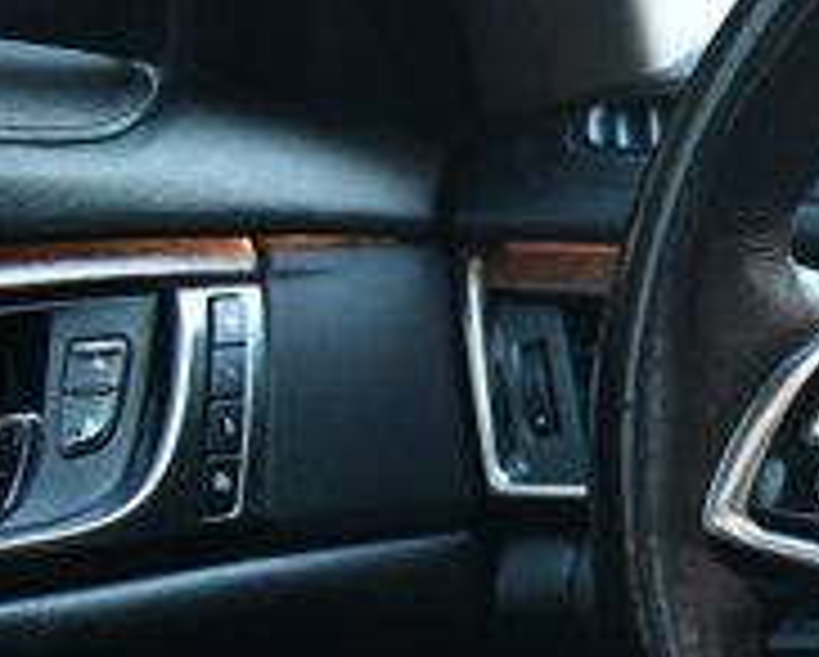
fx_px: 2160
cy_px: 484
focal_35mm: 89
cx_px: 1422
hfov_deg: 17.8
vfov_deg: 17.2
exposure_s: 1/60
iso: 3600
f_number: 3.5
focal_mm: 18
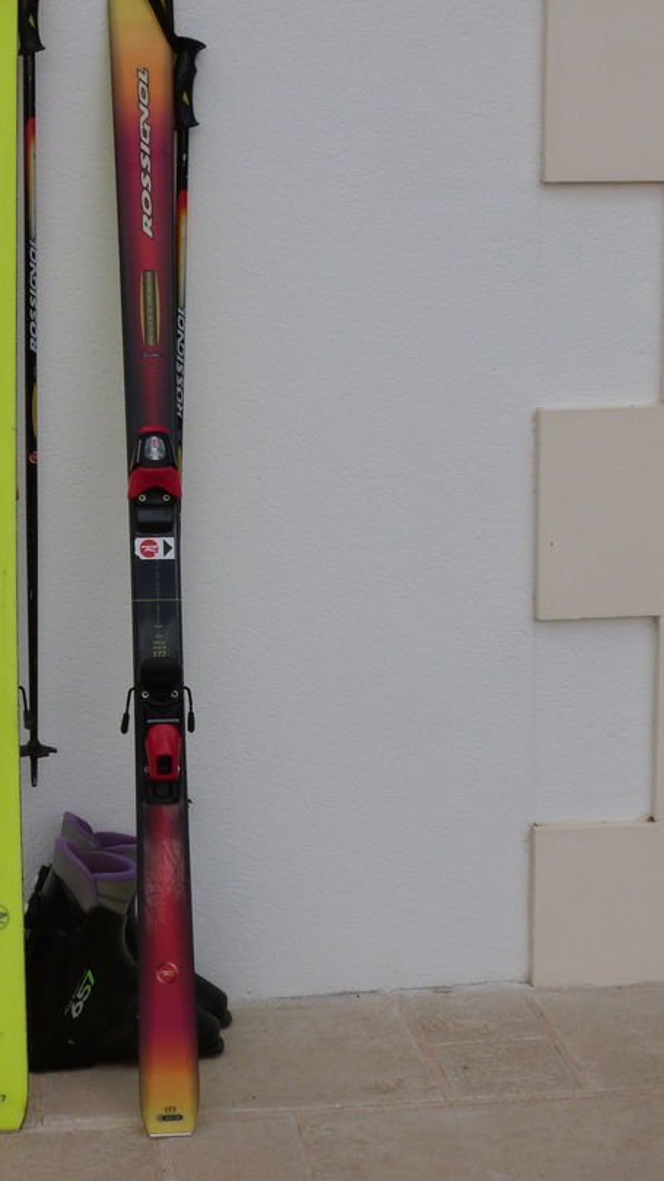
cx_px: 242
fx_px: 2066
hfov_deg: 18.2
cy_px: 594
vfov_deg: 31.9
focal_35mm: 66
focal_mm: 8.7
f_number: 5.6
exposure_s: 1/320
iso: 100
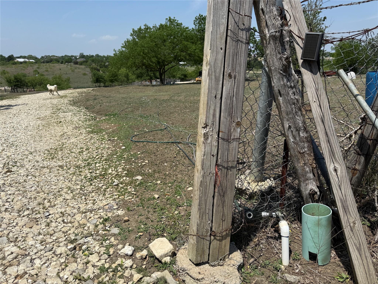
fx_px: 262
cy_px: 142
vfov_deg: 56.8
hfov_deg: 71.6
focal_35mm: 24
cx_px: 189
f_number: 1.78
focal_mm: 6.76
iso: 80
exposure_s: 1/7353
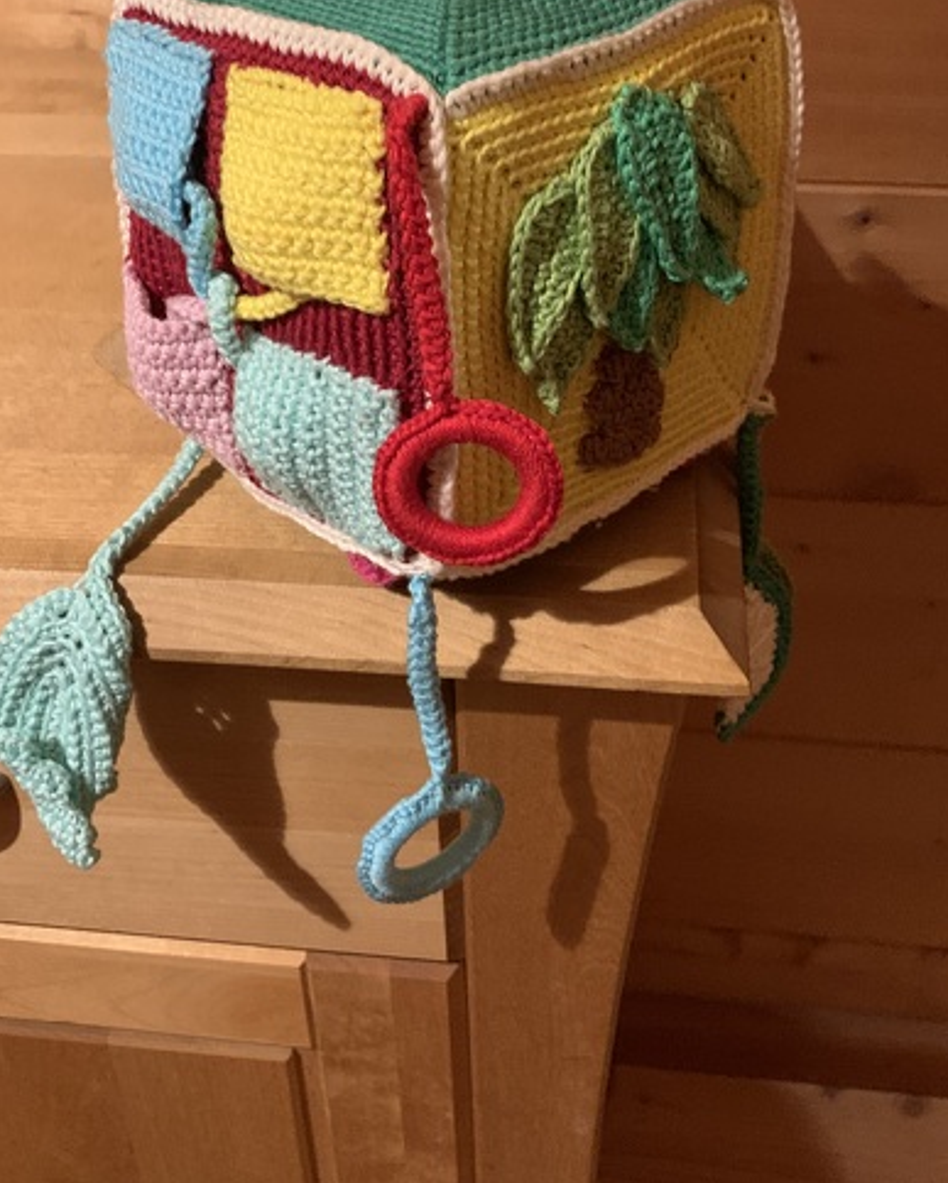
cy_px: 331
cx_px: 456
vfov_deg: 42.7
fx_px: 1472
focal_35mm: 42
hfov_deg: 35.7
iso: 400
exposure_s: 1/25
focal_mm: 4.25
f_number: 1.8
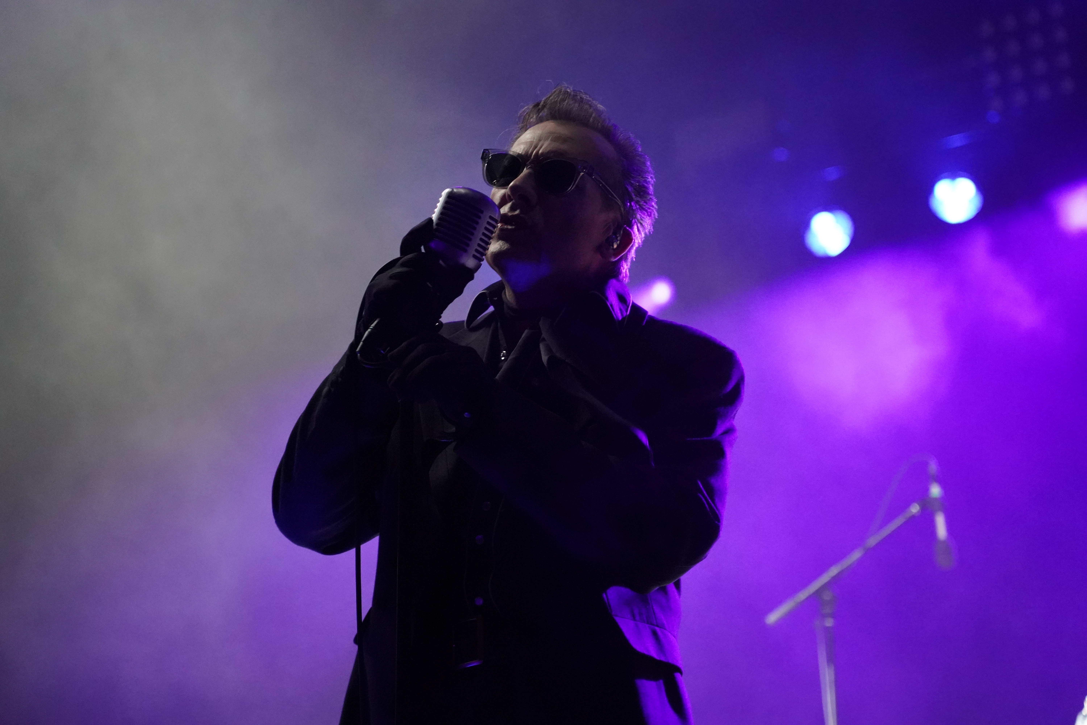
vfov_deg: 13.0
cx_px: 544
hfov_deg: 19.5
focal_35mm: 105
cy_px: 362
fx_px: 3170
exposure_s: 1/160
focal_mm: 105
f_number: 4
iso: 10000
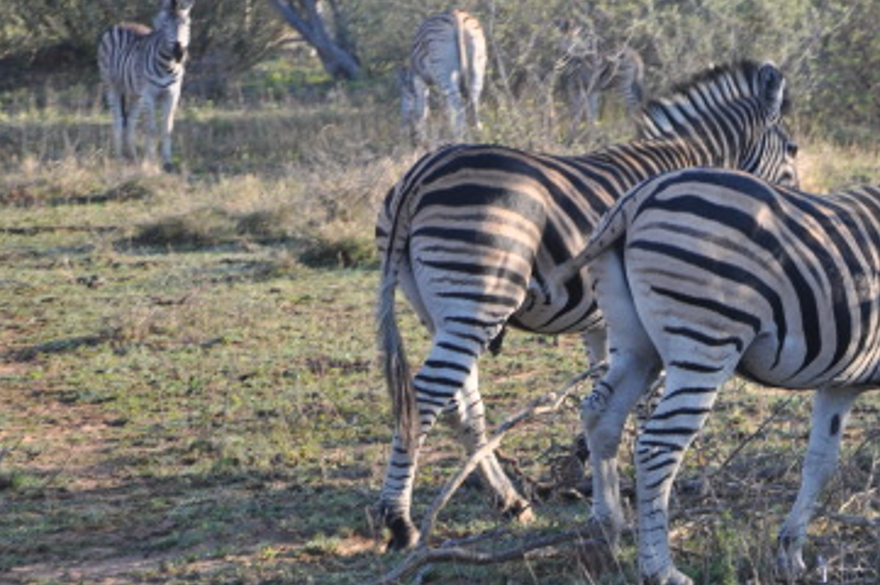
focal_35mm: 189
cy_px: 98
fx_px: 4616
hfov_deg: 10.8
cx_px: 731
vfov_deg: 7.2
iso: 200
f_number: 7.1
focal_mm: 70
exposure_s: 1/200
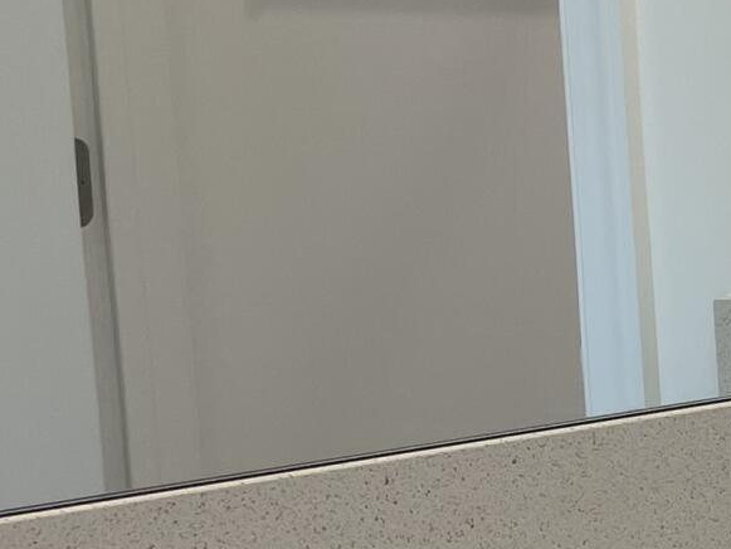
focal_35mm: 129
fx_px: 2725
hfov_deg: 12.9
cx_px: 1565
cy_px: 384
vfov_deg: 11.5
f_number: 1.6
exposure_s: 1/188
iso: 32
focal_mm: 5.1
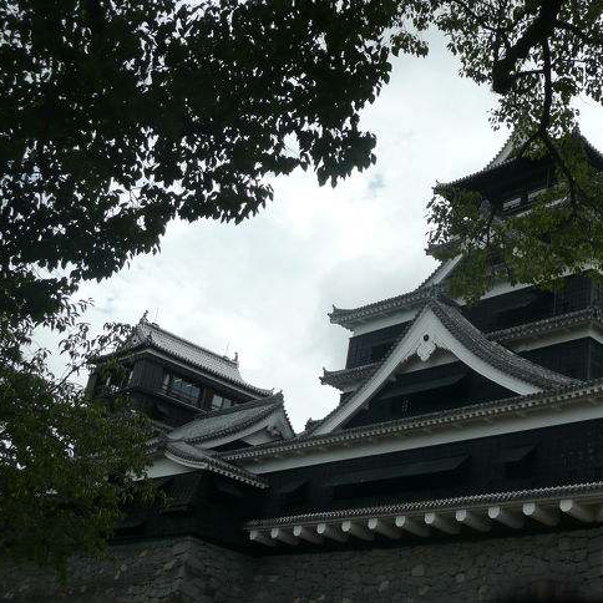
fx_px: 1005
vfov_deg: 33.4
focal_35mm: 51
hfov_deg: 33.2
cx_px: 379
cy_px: 302
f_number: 4
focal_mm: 7
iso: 100
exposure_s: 1/800
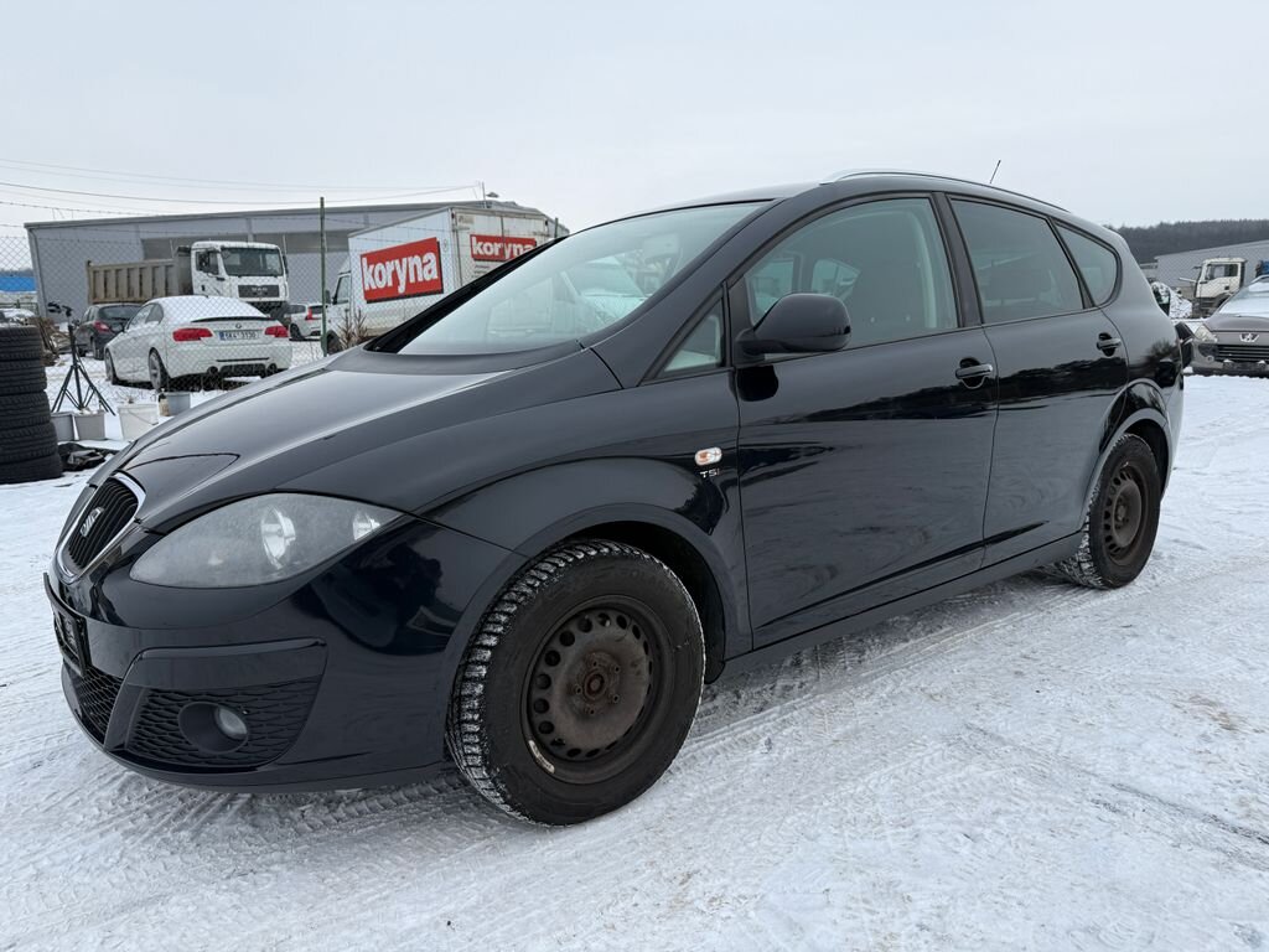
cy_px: 476
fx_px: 880
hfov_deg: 71.6
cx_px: 634
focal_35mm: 24
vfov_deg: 56.8
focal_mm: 6.76
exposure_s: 1/1032
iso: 80
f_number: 1.78
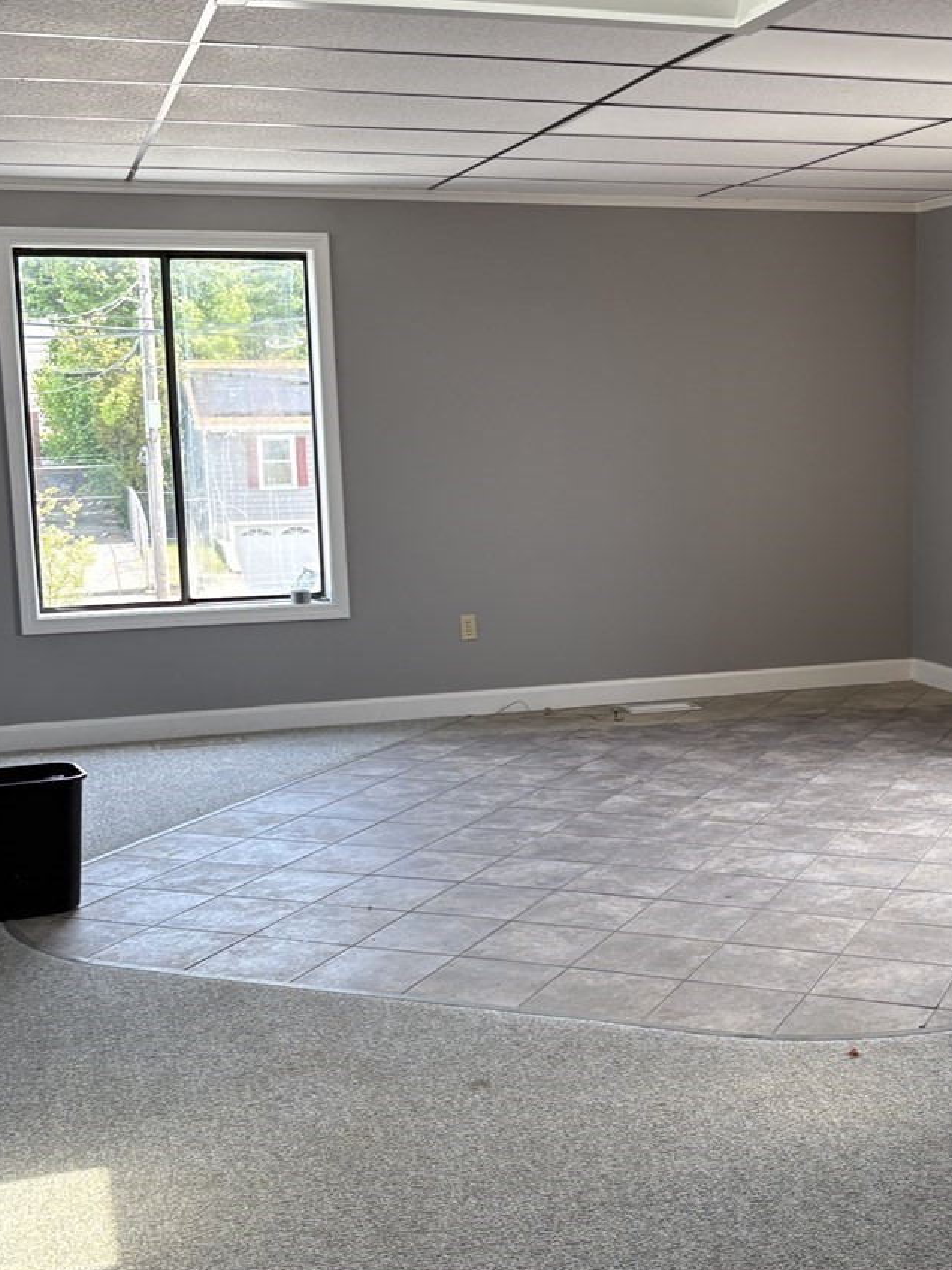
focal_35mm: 47
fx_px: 1724
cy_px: 693
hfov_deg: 30.5
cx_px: 662
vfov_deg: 40.4
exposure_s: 1/121
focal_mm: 5.96
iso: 50
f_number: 1.6
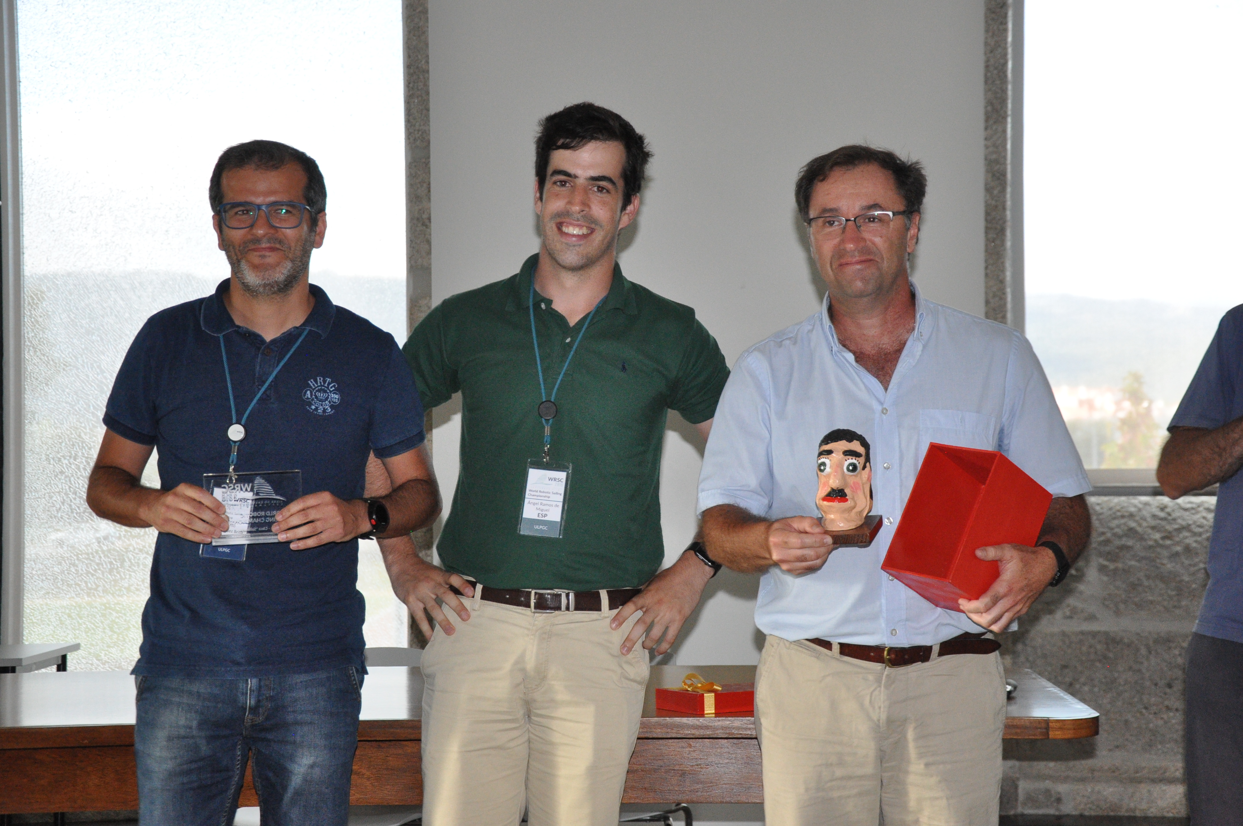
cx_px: 622
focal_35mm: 68
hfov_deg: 29.9
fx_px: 2328
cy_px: 413
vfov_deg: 20.1
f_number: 4.8
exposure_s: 1/80
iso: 1600
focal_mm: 45
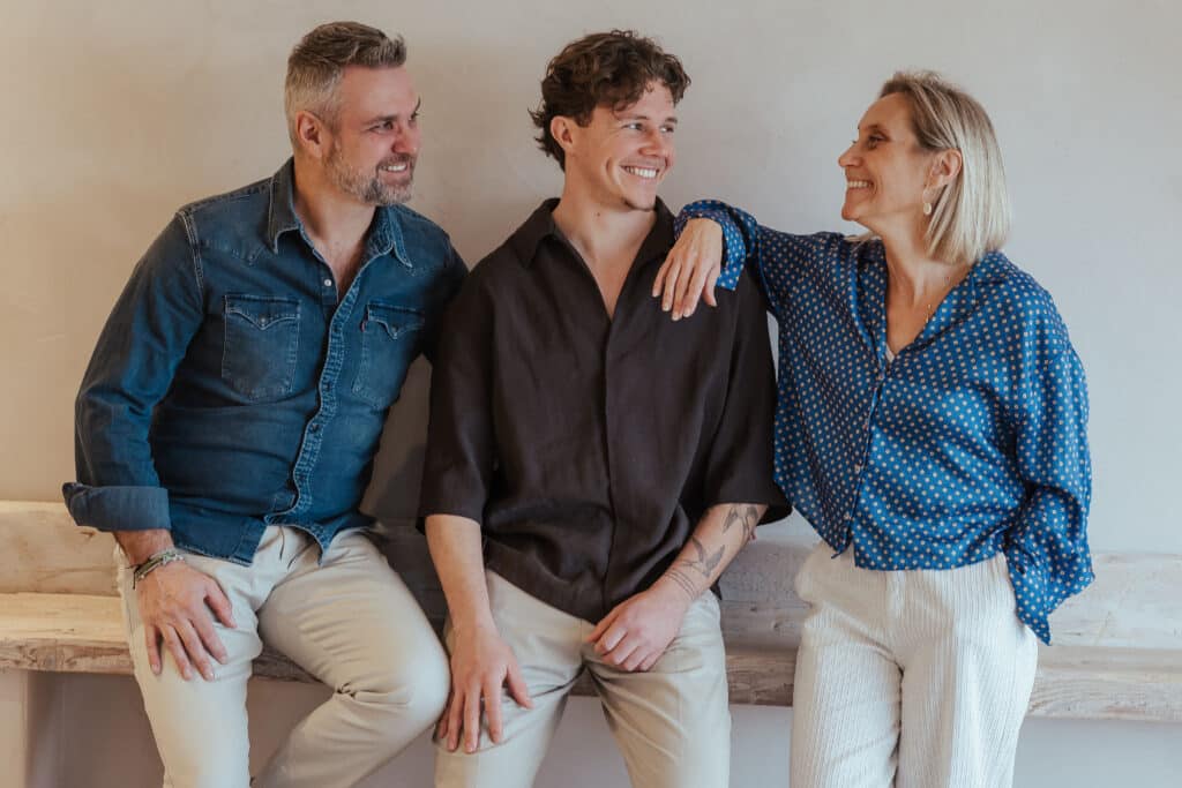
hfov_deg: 27.0
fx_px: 2463
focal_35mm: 75
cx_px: 591
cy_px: 394
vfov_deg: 18.2
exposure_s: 1/320
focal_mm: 75
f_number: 2.2
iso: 1600
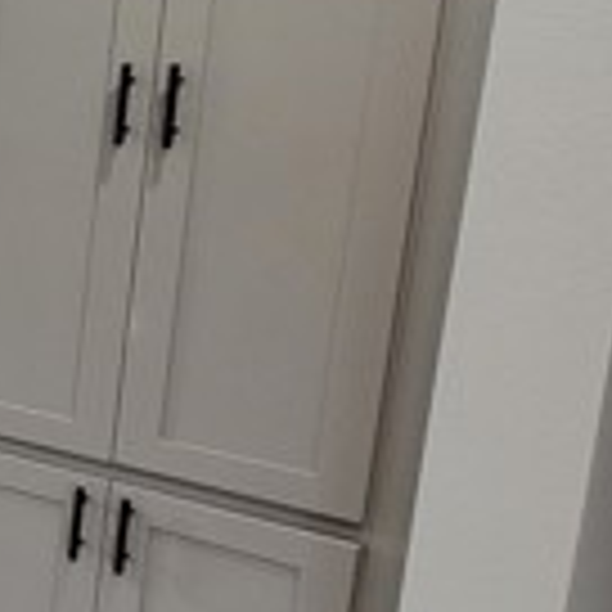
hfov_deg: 16.2
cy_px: 220
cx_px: -792
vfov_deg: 31.5
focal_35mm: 54
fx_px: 1080
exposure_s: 1/60
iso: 250
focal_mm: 2.2
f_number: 2.2
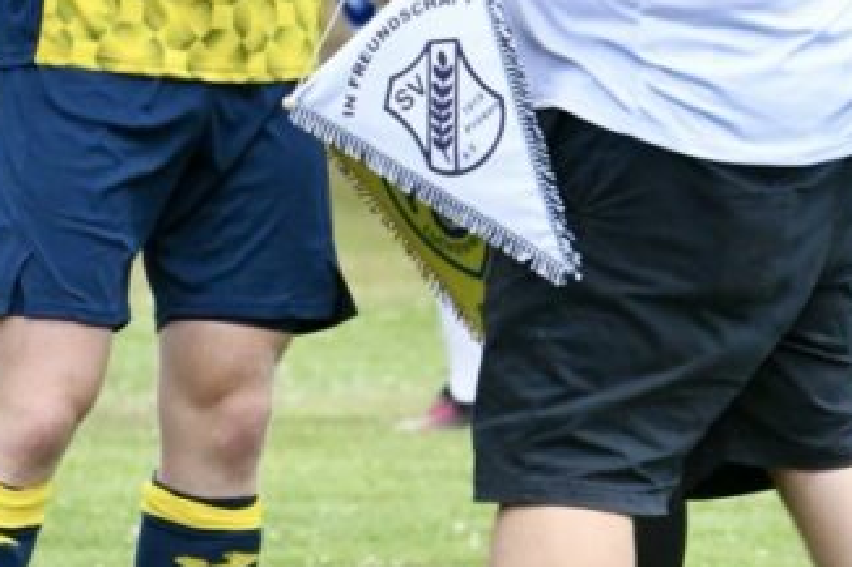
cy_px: 44
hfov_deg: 1.6
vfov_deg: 1.1
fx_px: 29709
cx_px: -123
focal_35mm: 1256
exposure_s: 1/1600
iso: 5000
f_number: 14
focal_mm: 400
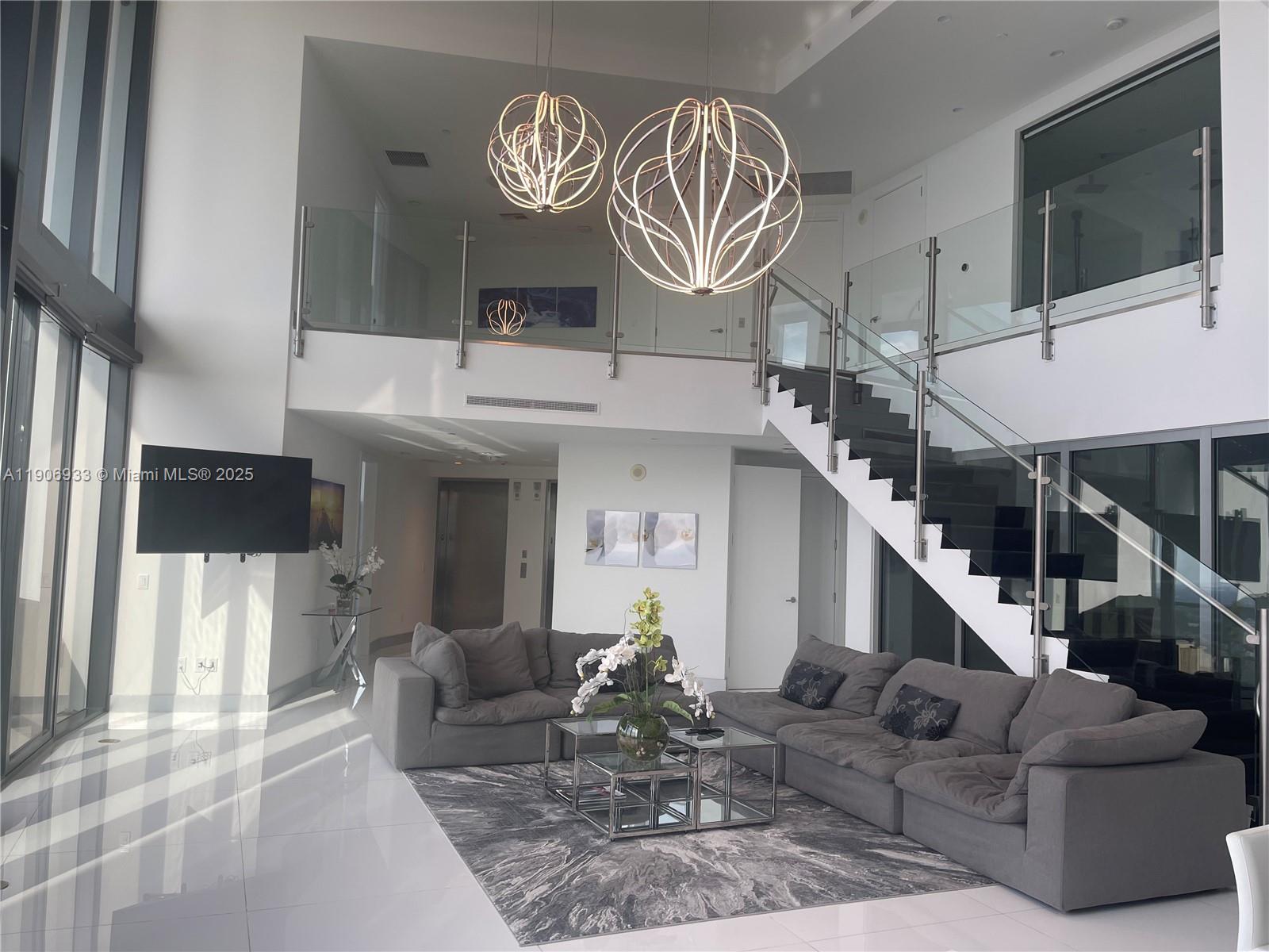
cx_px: 634
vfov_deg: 53.1
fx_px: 953
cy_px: 476
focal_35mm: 26
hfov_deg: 67.3
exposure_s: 1/166
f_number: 1.6
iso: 32
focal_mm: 5.1
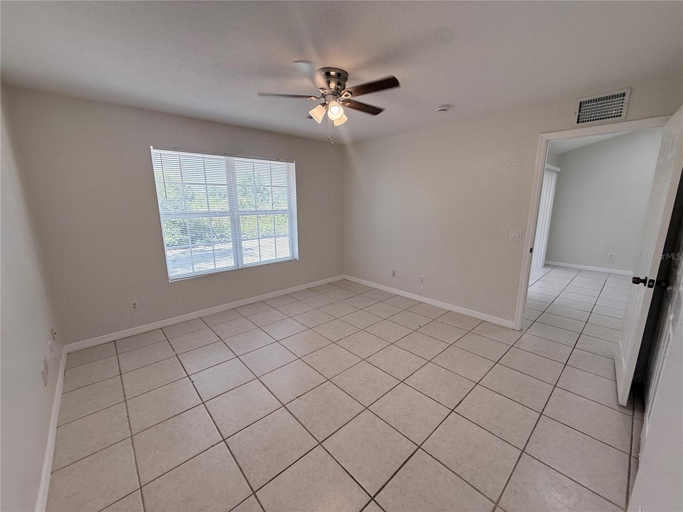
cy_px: 256
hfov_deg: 102.1
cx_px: 342
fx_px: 276
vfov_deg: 85.7
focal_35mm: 14
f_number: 2.2
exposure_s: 1/150
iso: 64
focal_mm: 2.22
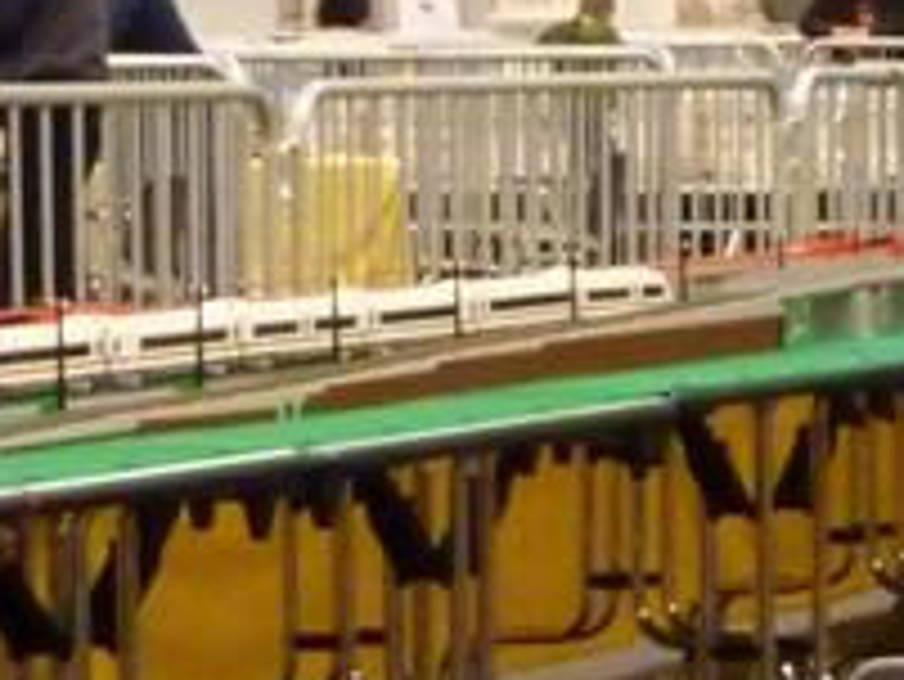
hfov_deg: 7.4
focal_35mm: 268
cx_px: 742
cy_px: 1049
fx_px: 7003
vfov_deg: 5.5
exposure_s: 1/15
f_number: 3.9
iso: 800
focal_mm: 9.7
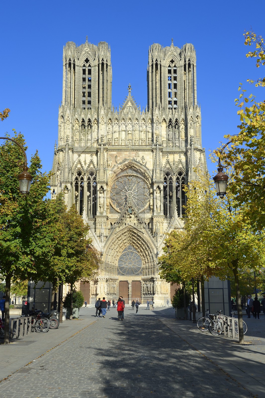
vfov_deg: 54.4
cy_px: 199
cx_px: 132
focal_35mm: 35
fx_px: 387
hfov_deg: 37.8
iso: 100
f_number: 9
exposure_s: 1/200
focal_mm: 35
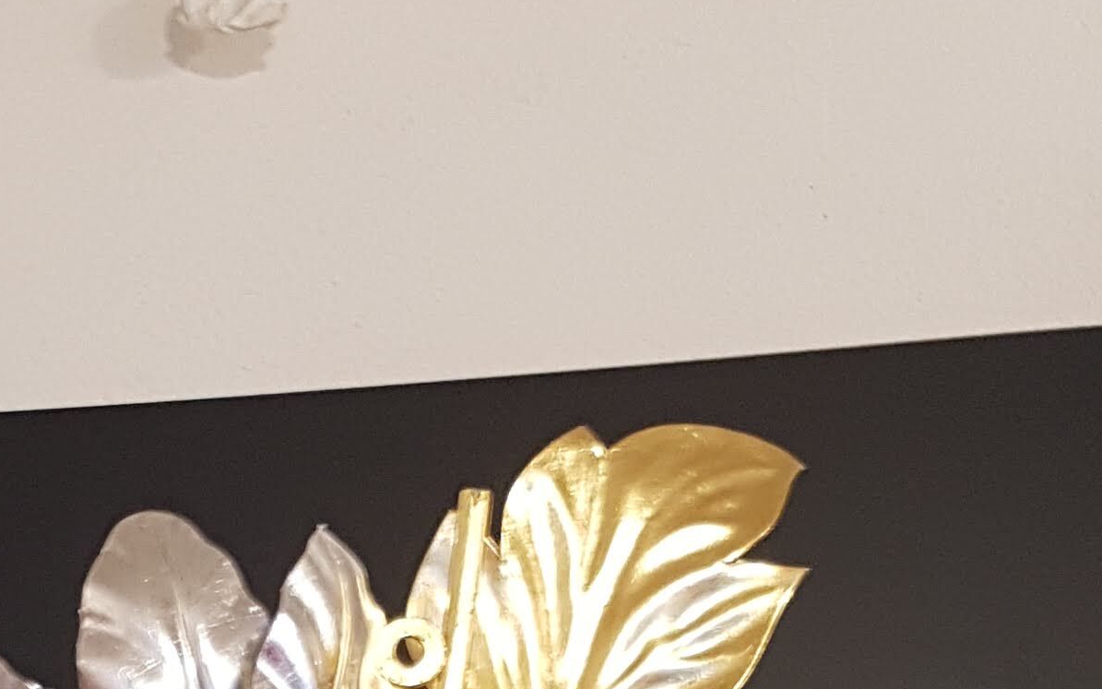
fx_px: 2793
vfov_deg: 12.8
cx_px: 296
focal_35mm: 93
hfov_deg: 22.1
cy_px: 1249
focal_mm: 4.2
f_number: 1.7
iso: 250
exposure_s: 1/25
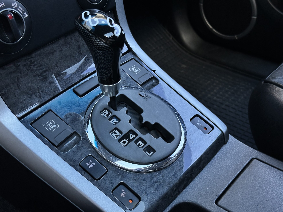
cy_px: 106
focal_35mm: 48
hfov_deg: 39.7
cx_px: 142
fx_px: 392
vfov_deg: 30.3
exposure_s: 1/160
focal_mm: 6.86
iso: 50
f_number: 1.78
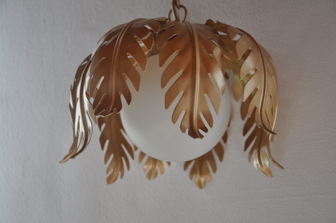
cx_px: 168
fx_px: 727
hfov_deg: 26.0
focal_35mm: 78
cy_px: 112
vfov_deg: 17.4
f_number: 5
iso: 450
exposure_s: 1/60
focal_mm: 52
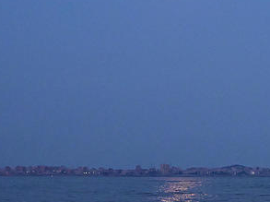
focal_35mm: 121
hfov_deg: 15.7
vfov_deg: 12.2
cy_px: 123
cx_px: 319
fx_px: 943
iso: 10000
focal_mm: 46
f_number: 6.3
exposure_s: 1/125
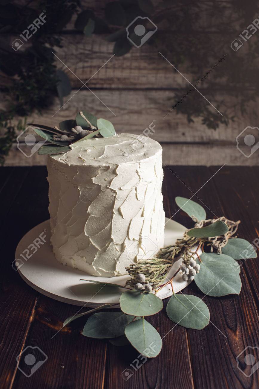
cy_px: 194
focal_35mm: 50
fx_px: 539
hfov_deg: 27.0
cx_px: 130
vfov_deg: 39.6
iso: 50
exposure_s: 1/160
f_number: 6.3
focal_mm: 50
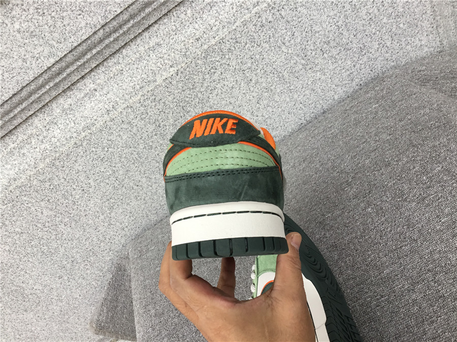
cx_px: 228
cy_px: 171
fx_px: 409
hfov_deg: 58.4
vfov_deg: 45.4
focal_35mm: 31
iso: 25
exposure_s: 1/50
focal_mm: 3.3
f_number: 2.4
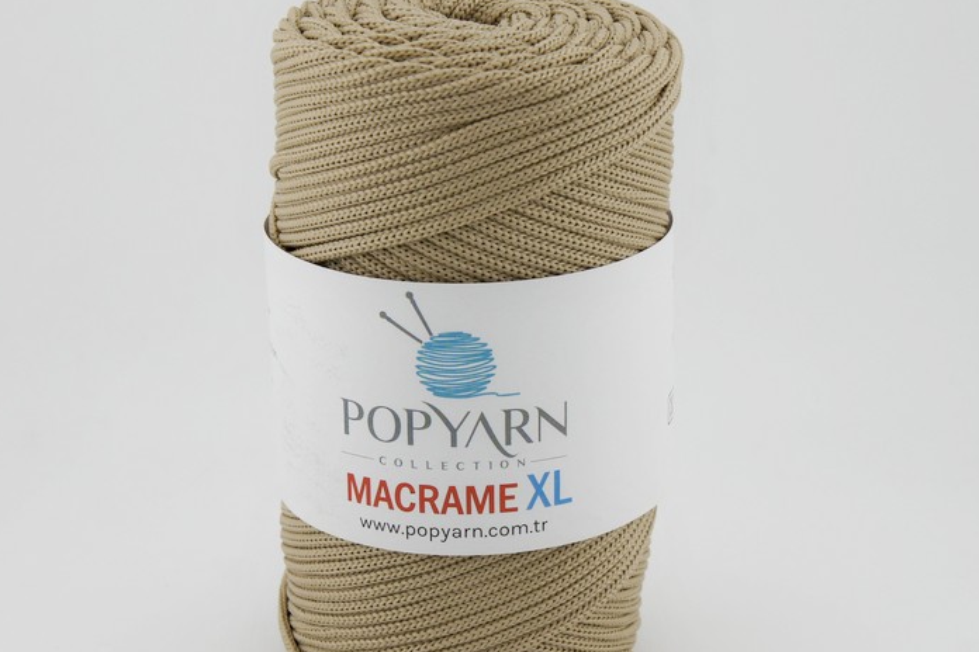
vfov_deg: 18.0
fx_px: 2057
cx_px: 478
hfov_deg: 26.8
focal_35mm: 76
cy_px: 368
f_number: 8
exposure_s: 1/320
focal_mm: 39
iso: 200
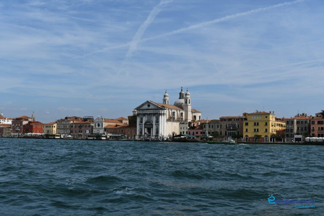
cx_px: 162
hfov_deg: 46.4
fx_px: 378
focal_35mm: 42
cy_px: 108
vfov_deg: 31.9
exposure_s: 1/400
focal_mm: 28
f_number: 10
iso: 100
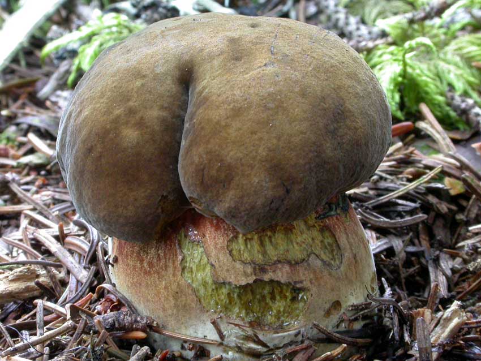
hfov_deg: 12.8
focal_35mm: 154
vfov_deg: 9.6
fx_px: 2140
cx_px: 240
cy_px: 180
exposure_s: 1/2
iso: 200
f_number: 10.3
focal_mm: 32
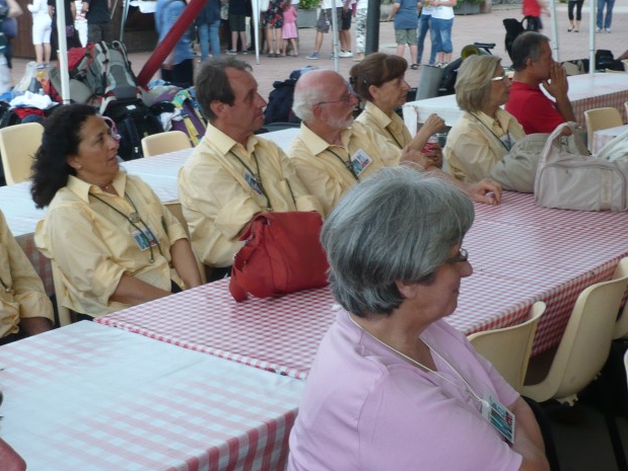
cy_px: 186
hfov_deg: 31.2
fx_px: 1125
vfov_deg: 23.6
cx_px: 298
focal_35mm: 62
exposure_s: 1/30
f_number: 3.7
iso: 125
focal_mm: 7.9
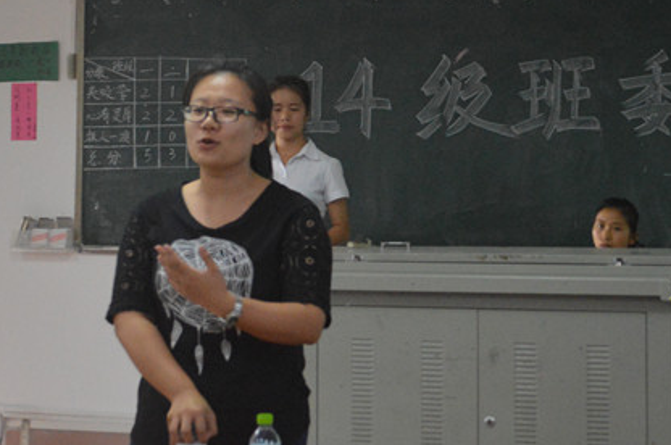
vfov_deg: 13.4
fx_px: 1879
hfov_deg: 20.2
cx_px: 419
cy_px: 49
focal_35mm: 101
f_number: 5
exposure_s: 1/80
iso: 3200
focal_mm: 35
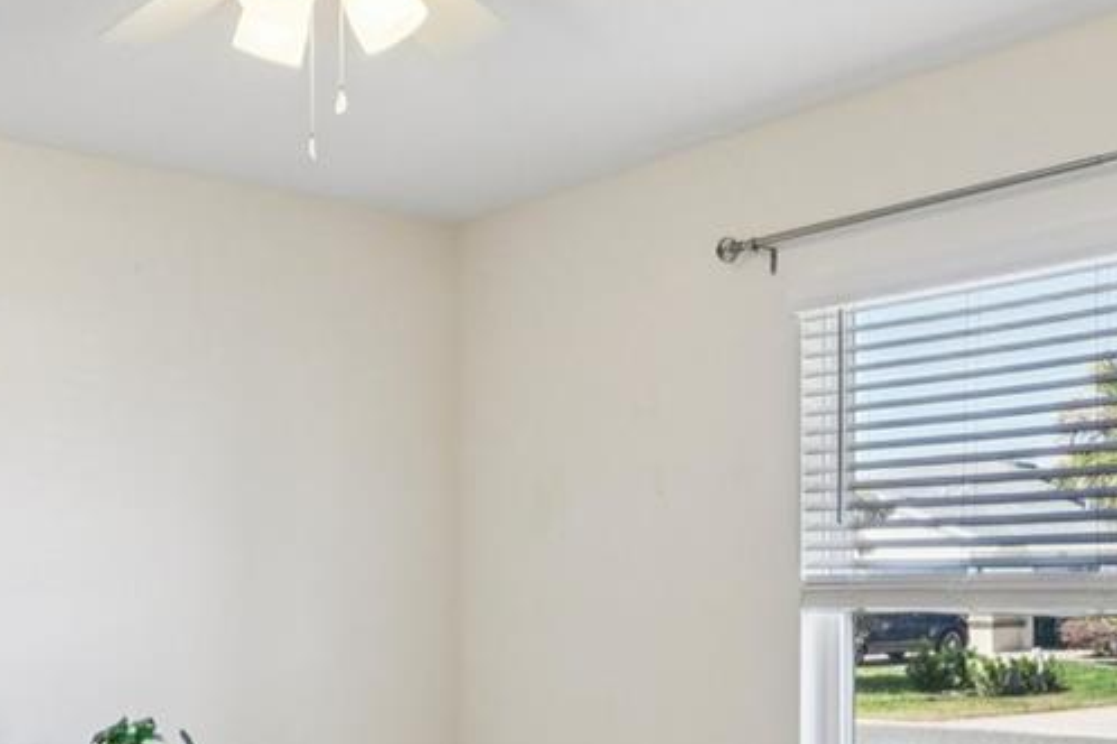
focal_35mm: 45
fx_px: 1396
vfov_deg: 29.0
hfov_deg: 43.0
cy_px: 627
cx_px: 368
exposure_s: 1/15
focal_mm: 14
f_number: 8
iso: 400
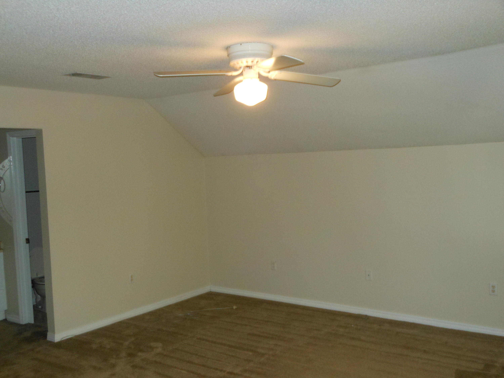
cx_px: 252
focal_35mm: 38
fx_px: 553
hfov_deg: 49.0
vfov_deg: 37.7
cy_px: 189
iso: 400
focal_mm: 6.8
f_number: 3.6
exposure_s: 1/30
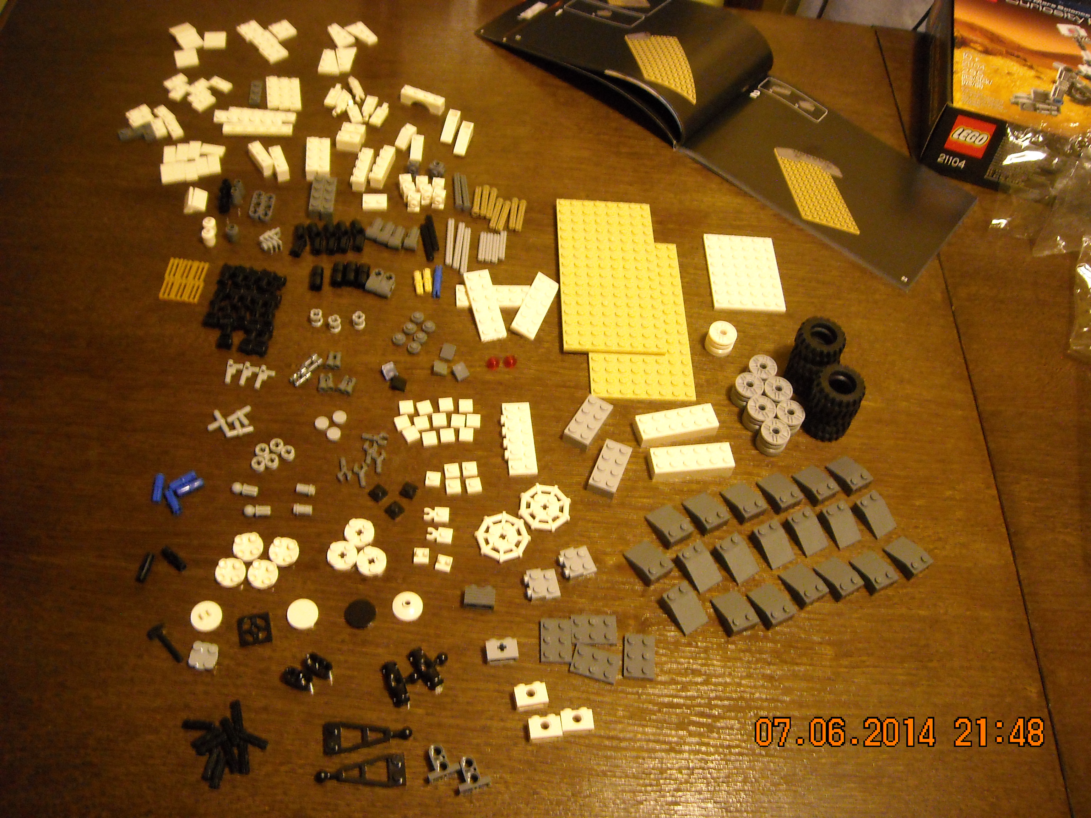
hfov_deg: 52.6
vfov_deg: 40.7
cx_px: 546
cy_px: 409
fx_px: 1103
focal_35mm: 35
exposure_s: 1/15
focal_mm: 5.7
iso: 400
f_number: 2.8
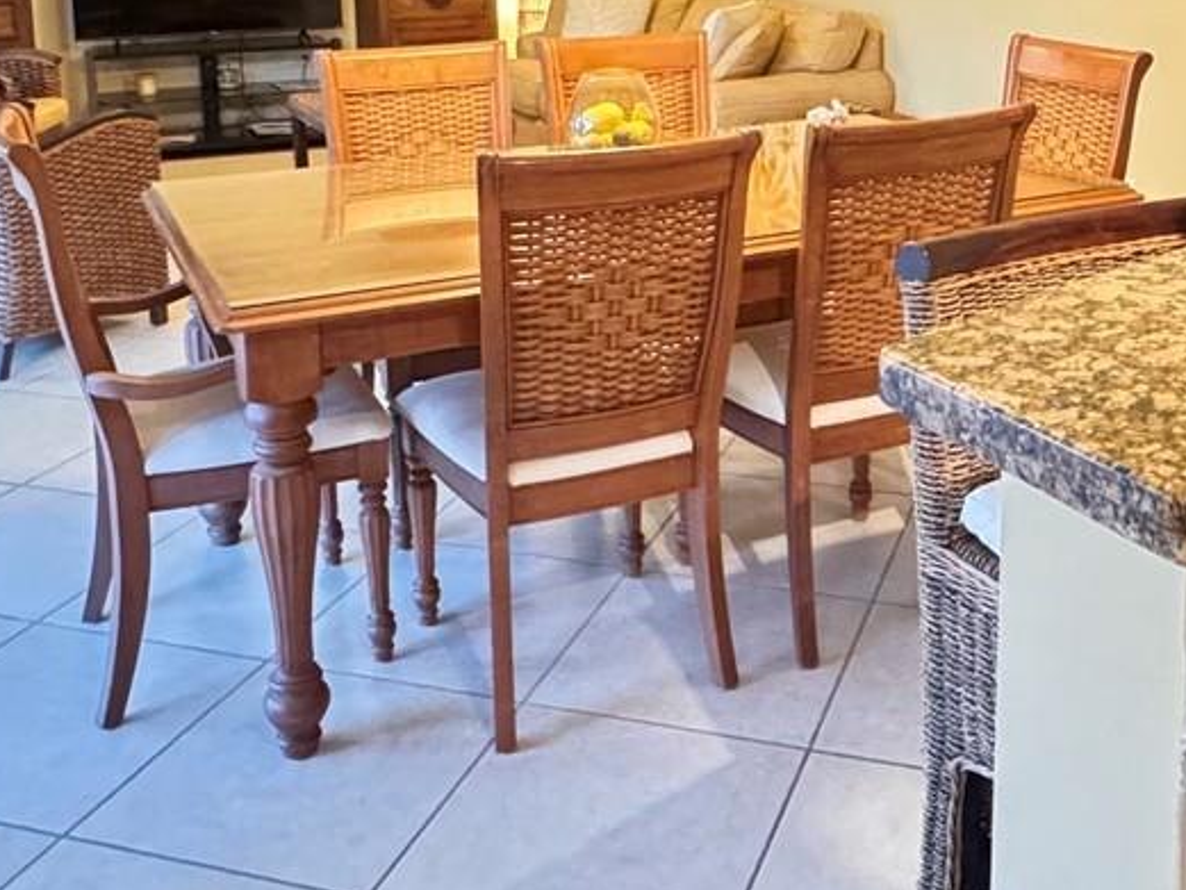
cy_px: 118
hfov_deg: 43.3
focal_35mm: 43
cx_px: 772
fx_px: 1474
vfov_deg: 32.2
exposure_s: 1/30
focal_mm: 2.22
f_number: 2.2
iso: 1600
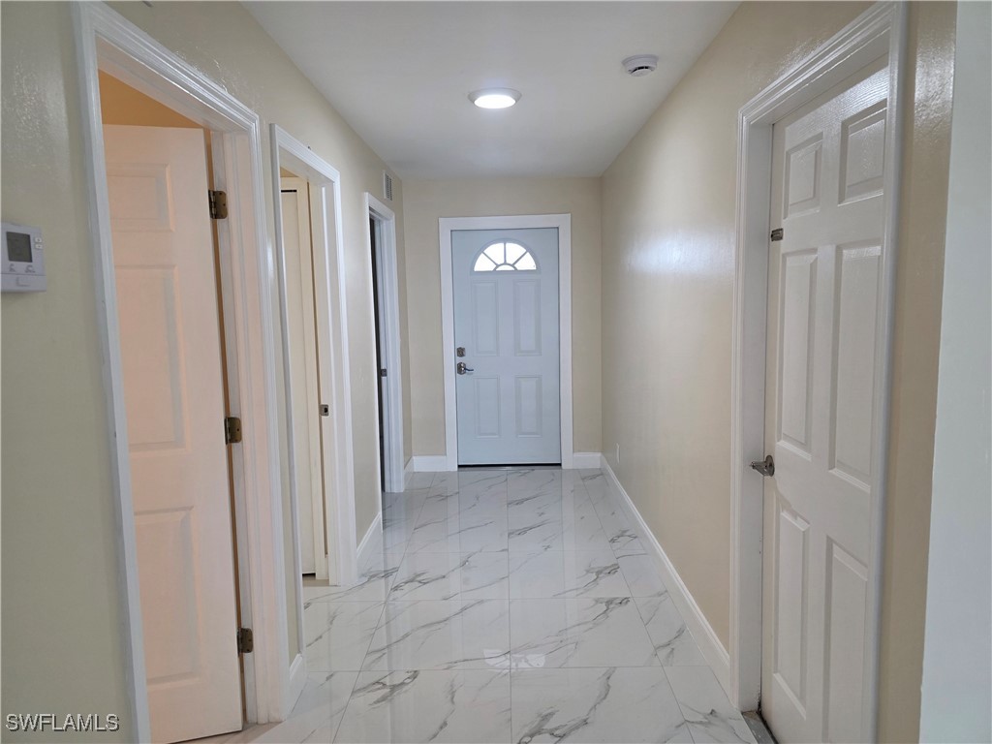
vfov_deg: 58.9
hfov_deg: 73.9
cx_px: 496
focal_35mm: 23
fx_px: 659
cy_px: 372
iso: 160
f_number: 1.7
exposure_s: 1/120
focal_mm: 6.3
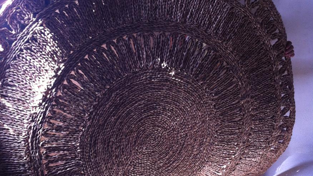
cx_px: 155
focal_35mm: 52
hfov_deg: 39.9
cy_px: 110
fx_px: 431
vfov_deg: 23.0
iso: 80
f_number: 2.8
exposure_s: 1/30
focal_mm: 3.85
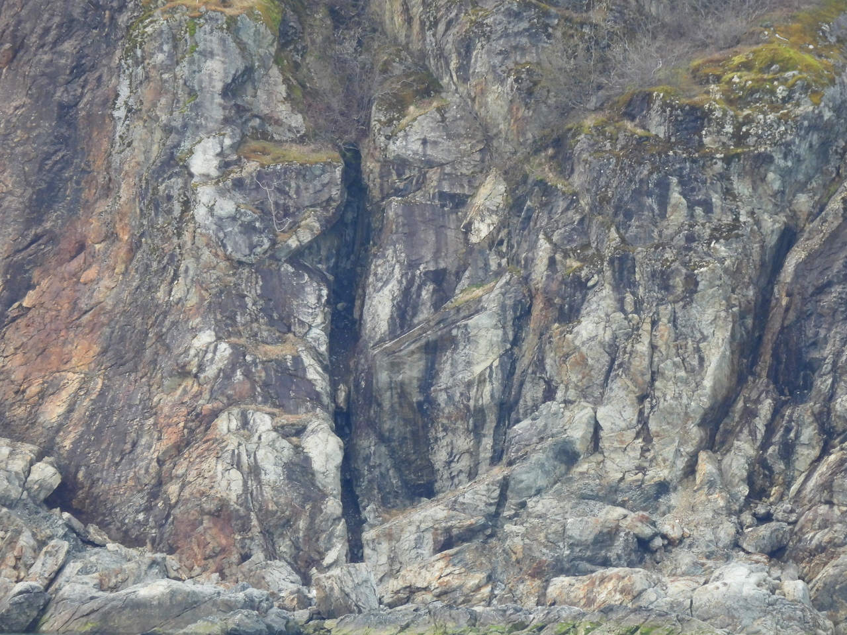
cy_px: 318
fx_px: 29362
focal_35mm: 1200
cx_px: 424
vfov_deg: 1.2
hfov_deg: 1.7
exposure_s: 1/400
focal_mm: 214
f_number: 6.3
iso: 400
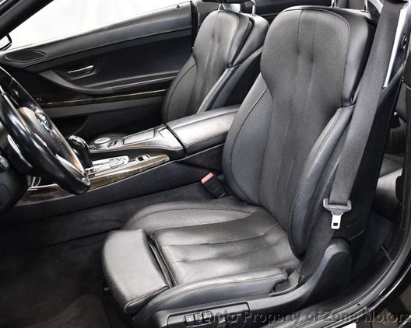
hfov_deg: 44.8
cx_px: 188
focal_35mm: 41
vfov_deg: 36.5
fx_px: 499
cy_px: 165
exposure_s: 1/100
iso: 3200
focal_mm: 18
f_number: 3.5
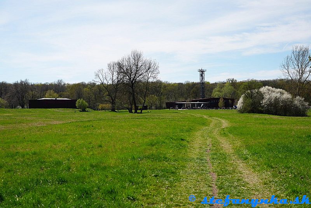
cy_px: 104
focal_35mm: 51
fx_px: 441
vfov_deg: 26.5
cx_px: 156
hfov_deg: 38.8
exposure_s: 1/400
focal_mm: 51
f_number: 5
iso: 100
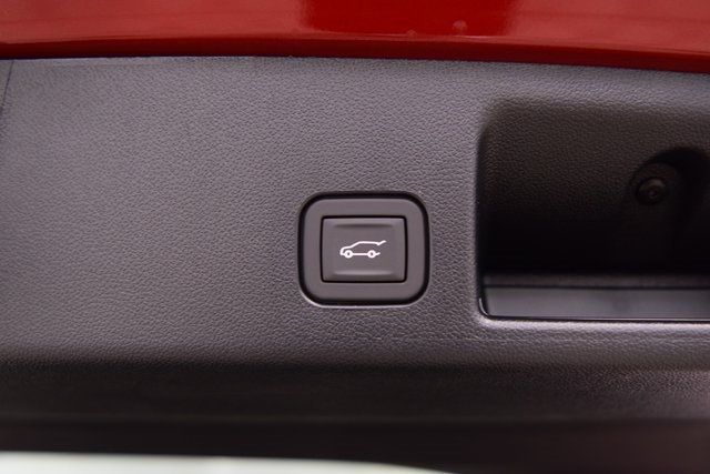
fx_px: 710
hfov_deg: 53.1
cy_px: 237
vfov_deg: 36.9
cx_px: 355
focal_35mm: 36
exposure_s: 1/30
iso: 1600
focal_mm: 24
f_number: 2.8
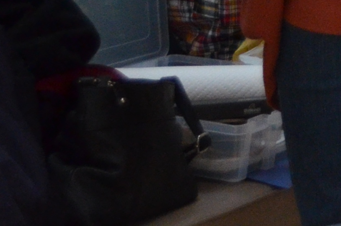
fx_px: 2231
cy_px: -413
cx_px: 861
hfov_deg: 8.0
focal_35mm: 236
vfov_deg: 5.5
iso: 1600
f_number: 4.2
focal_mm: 26
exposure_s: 1/200
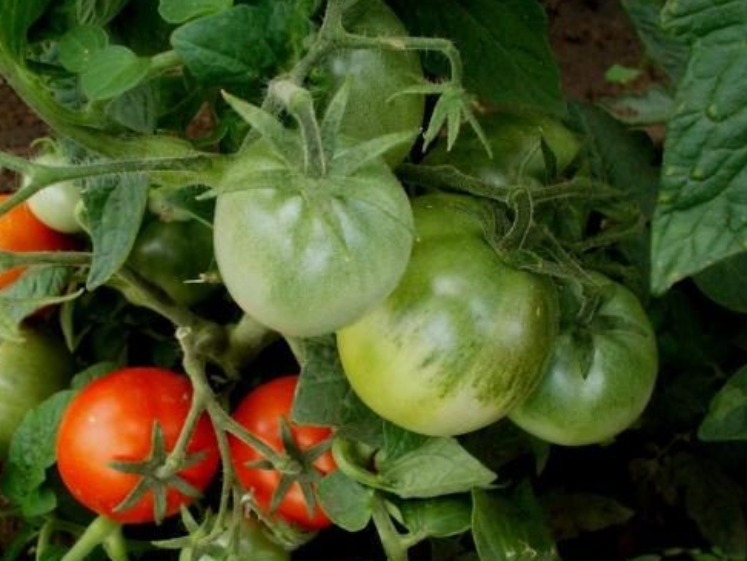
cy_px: 337
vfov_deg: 38.5
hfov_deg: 49.9
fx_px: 799
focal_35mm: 37
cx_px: 315
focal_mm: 5.3
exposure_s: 1/10
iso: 200
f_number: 3.4
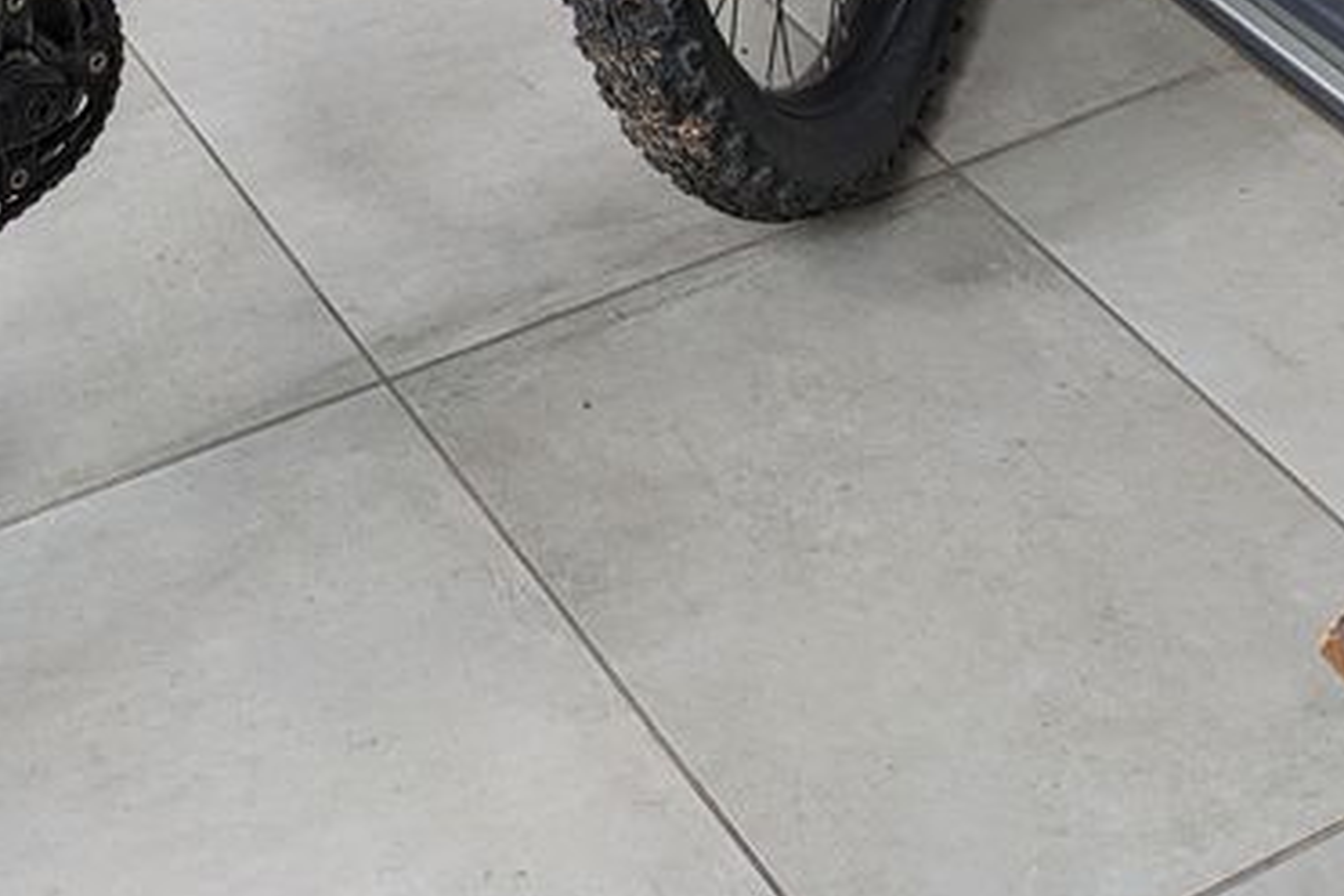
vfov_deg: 17.8
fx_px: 2613
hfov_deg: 26.9
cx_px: -76
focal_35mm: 70
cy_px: -374
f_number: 1.89
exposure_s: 1/100
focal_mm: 5.43
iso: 56
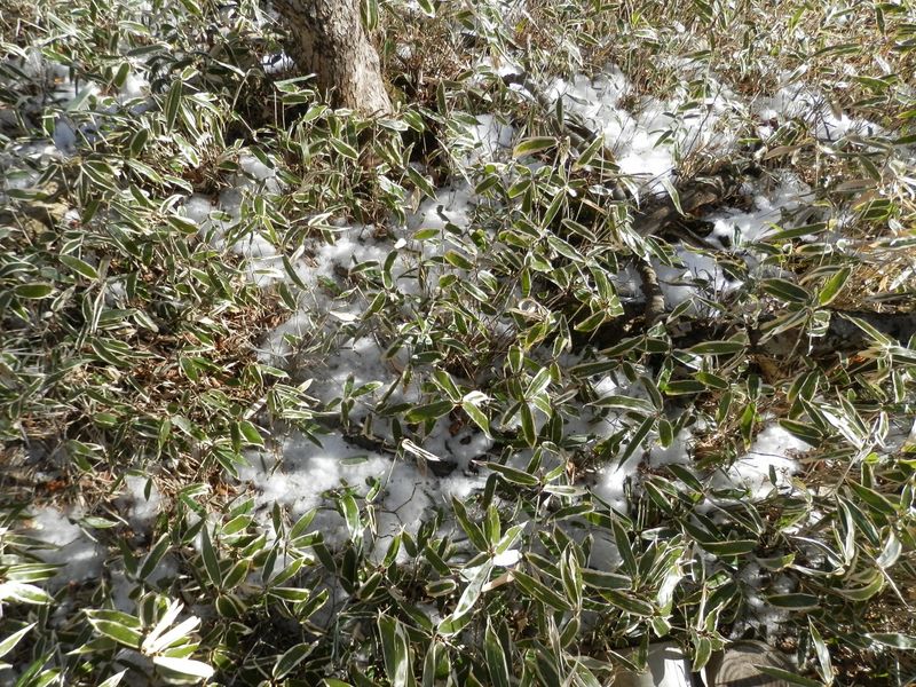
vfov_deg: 54.9
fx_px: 662
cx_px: 458
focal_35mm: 25
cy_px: 344
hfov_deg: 69.4
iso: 80
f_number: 3
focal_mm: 4.5
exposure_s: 1/400
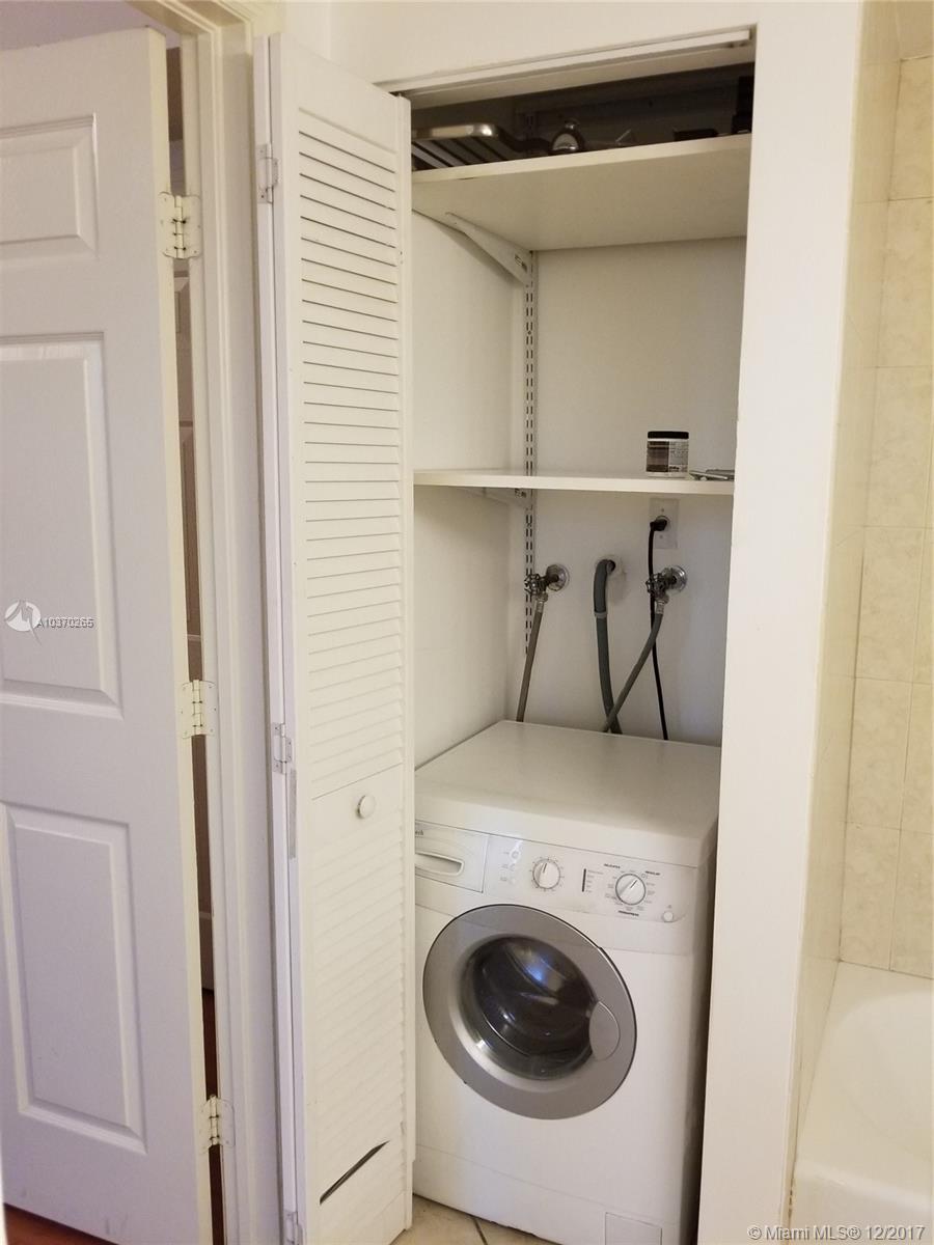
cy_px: 622
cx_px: 467
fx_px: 935
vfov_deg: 67.3
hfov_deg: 53.1
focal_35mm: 26
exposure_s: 1/60
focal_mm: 4.25
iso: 200
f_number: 1.7
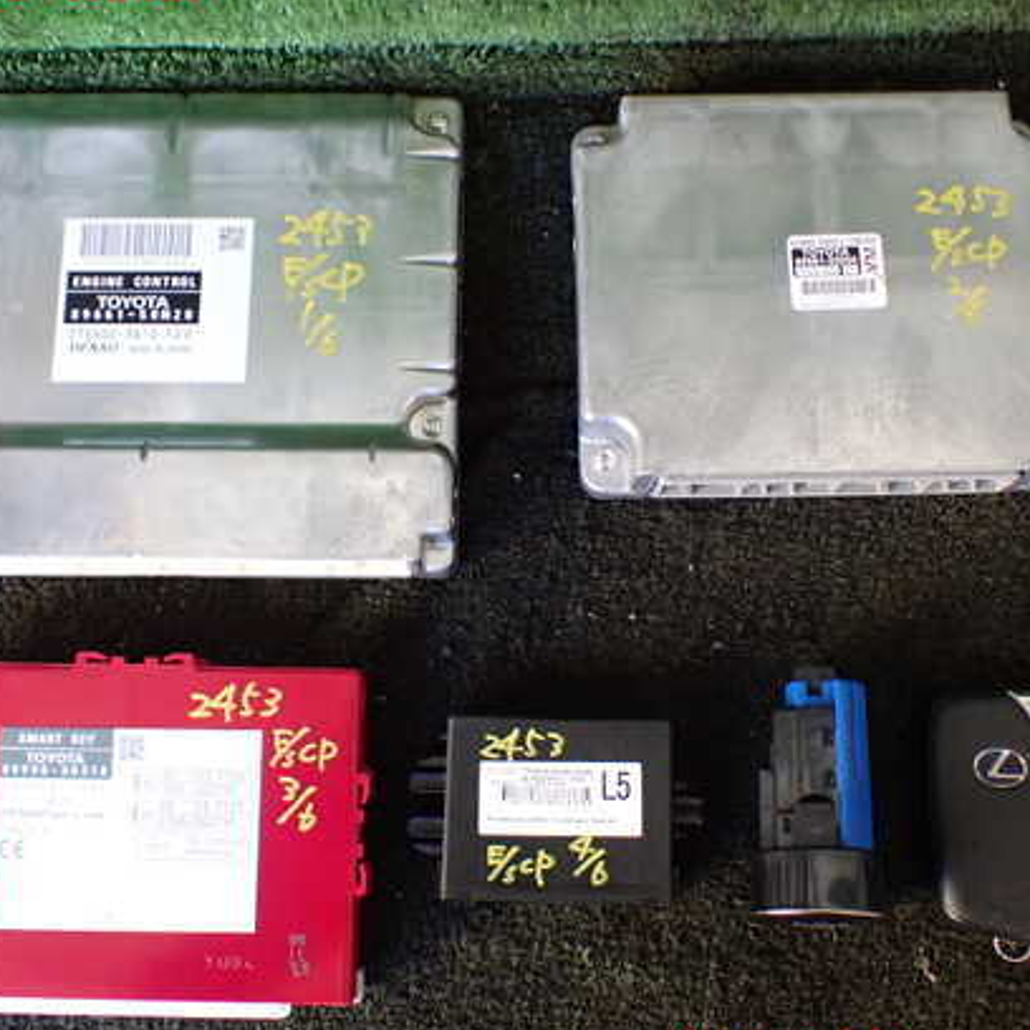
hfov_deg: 42.8
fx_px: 1313
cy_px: 520
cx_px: 497
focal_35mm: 39
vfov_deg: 42.8
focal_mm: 5.4
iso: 400
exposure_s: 1/125
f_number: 2.3
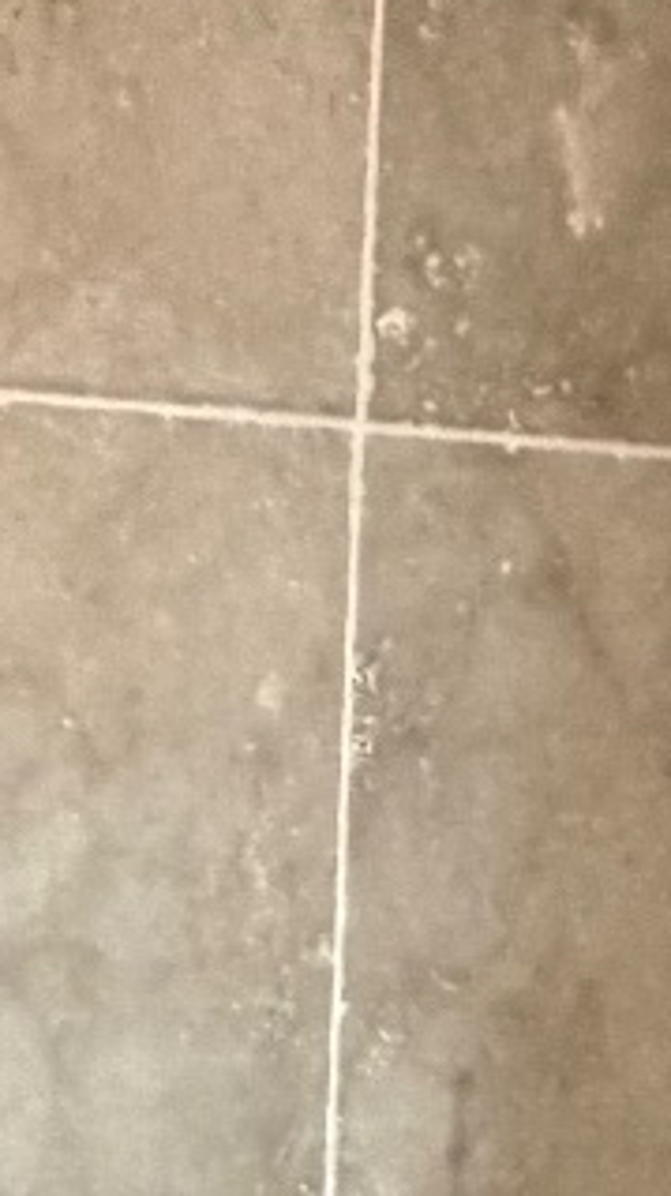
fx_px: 3106
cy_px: 1803
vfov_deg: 19.1
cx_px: 454
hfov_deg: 12.3
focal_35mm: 98
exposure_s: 1/50
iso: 640
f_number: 2.2
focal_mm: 2.22
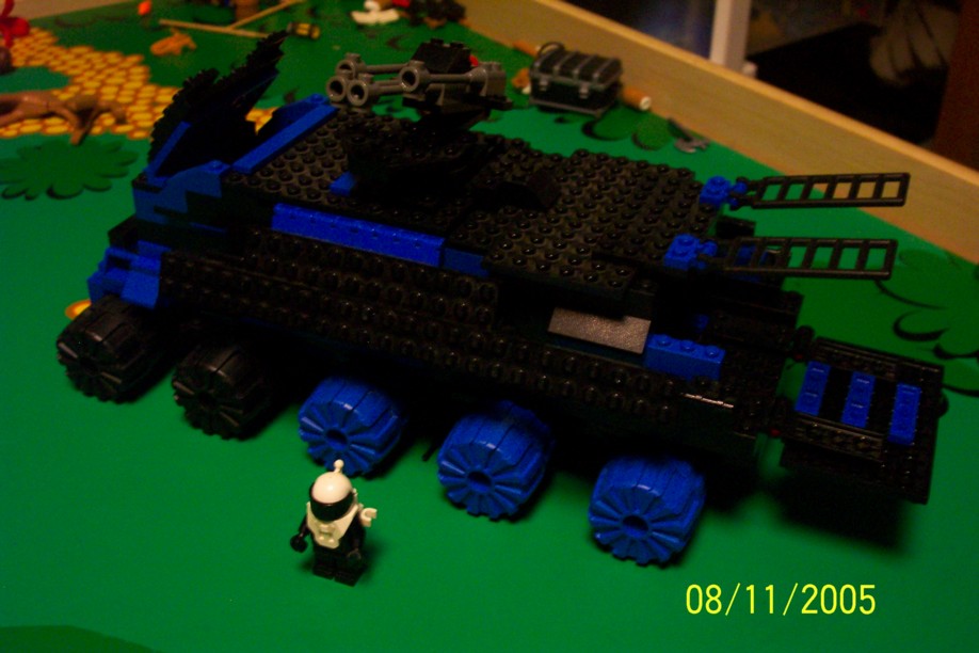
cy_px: 326
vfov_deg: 37.9
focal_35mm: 35
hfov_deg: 54.4
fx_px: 952
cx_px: 490
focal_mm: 7.5
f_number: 2.8
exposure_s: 1/8
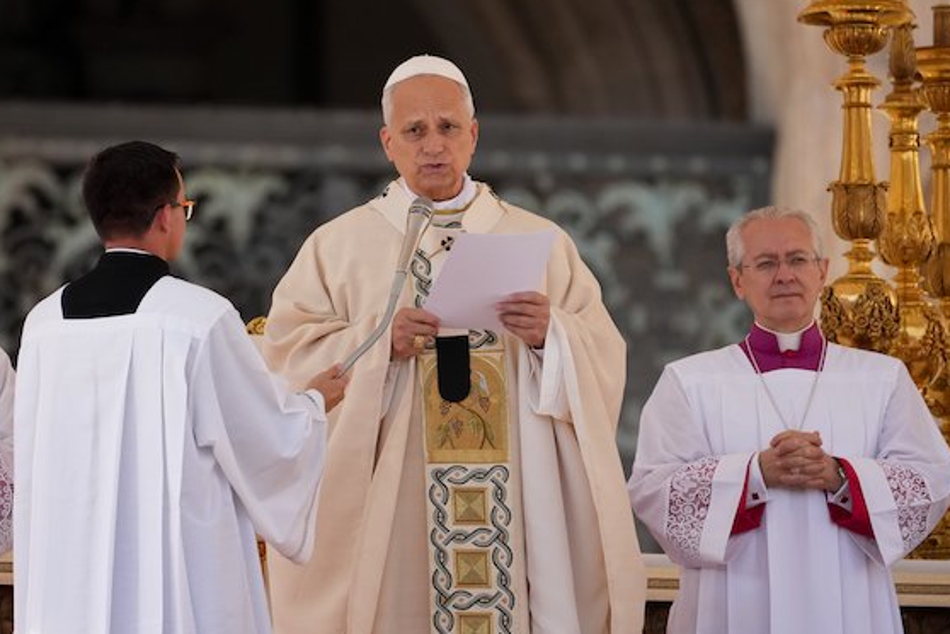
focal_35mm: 645
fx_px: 17020
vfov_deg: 2.1
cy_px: 329
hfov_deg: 3.2
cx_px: 461
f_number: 5.6
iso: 800
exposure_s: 1/2000
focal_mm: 400
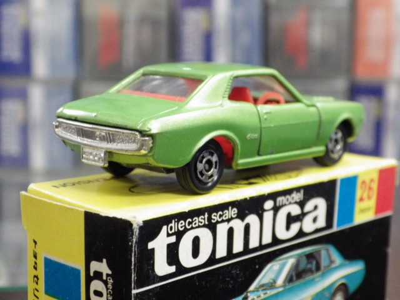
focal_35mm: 71
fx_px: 820
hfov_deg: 27.4
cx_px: 200
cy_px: 150
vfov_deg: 20.7
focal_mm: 12.8
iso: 800
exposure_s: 1/25
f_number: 4.2
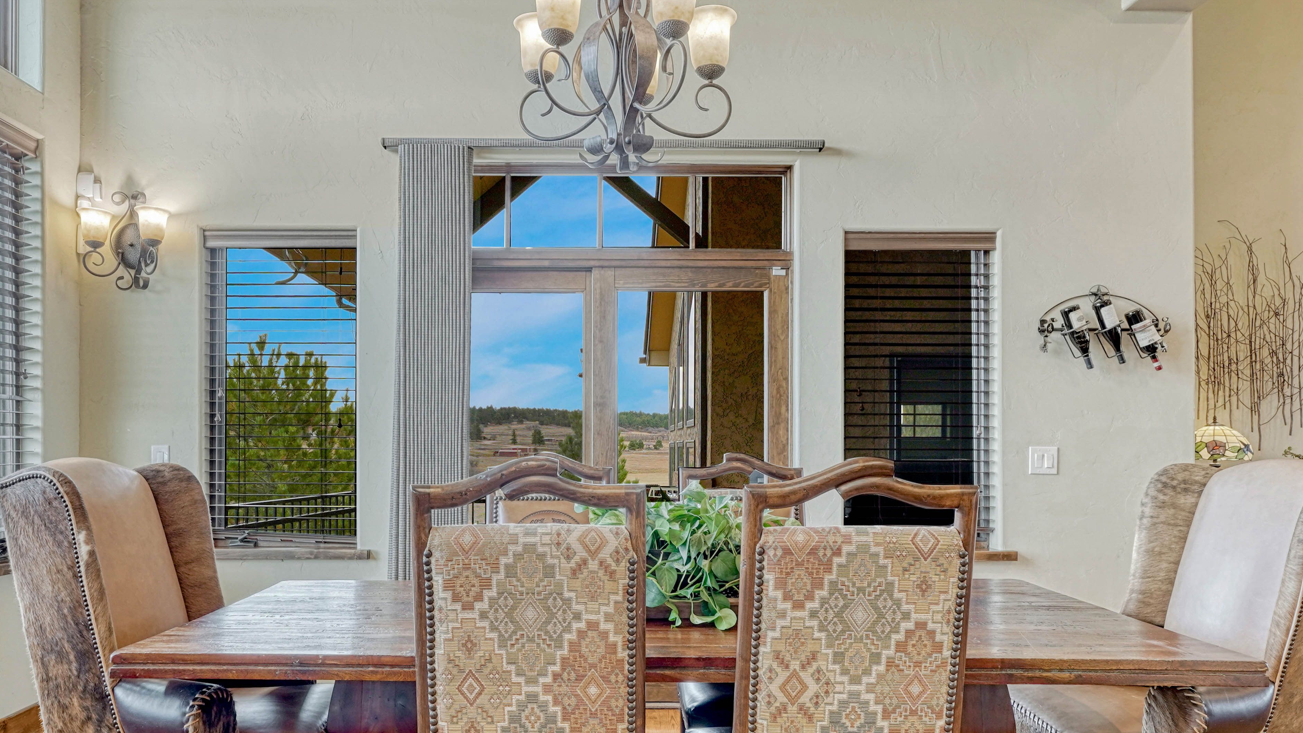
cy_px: 467
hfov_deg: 72.8
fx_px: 881
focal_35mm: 26
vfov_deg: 44.7
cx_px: 597
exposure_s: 1/50
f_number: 8
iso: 400
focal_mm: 15.3
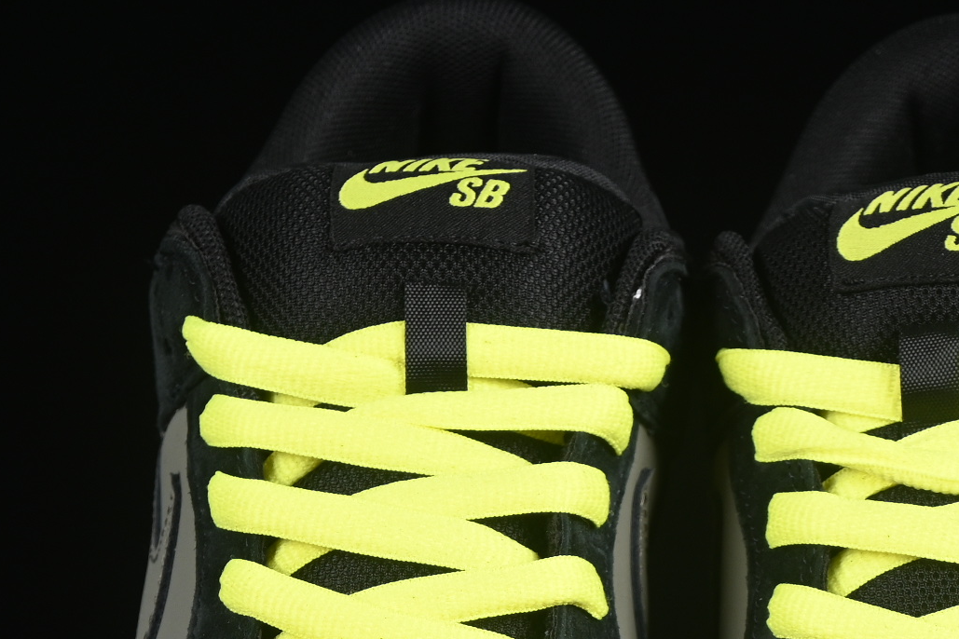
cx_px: 664
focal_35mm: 203
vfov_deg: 6.7
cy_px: 818
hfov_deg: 10.1
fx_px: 5407
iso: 160
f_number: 6.3
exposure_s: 1/60
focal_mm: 50
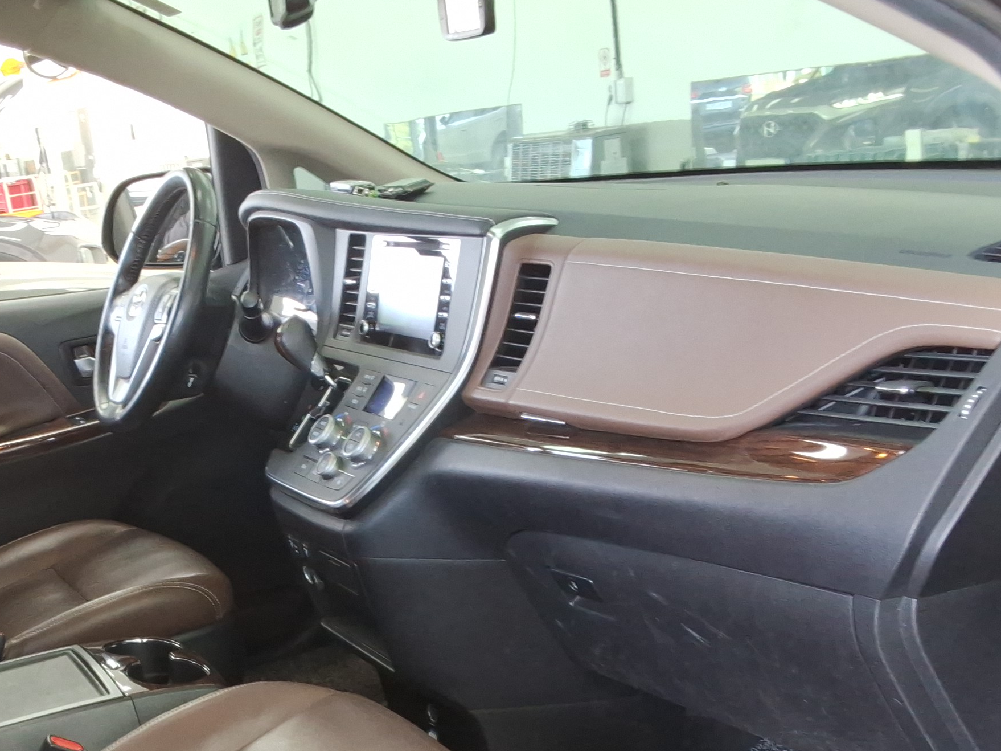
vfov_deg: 27.4
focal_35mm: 52
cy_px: 611
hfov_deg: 35.9
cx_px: 238
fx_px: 1503
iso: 52
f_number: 1.9
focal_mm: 2.91
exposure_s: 1/40
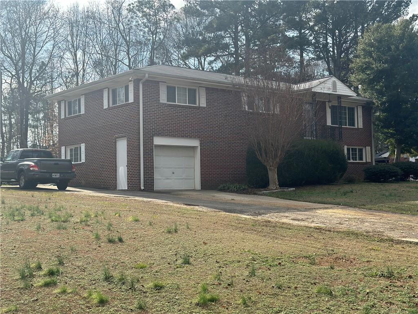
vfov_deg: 30.3
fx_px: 580
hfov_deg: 39.7
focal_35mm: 48
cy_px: 157
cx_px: 209
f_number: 1.78
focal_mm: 6.86
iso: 100
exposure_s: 1/5263
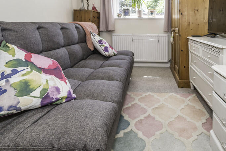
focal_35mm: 21
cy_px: 51
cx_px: 138
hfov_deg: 80.1
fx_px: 132
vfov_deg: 58.2
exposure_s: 1/125
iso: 320
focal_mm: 14
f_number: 5.6
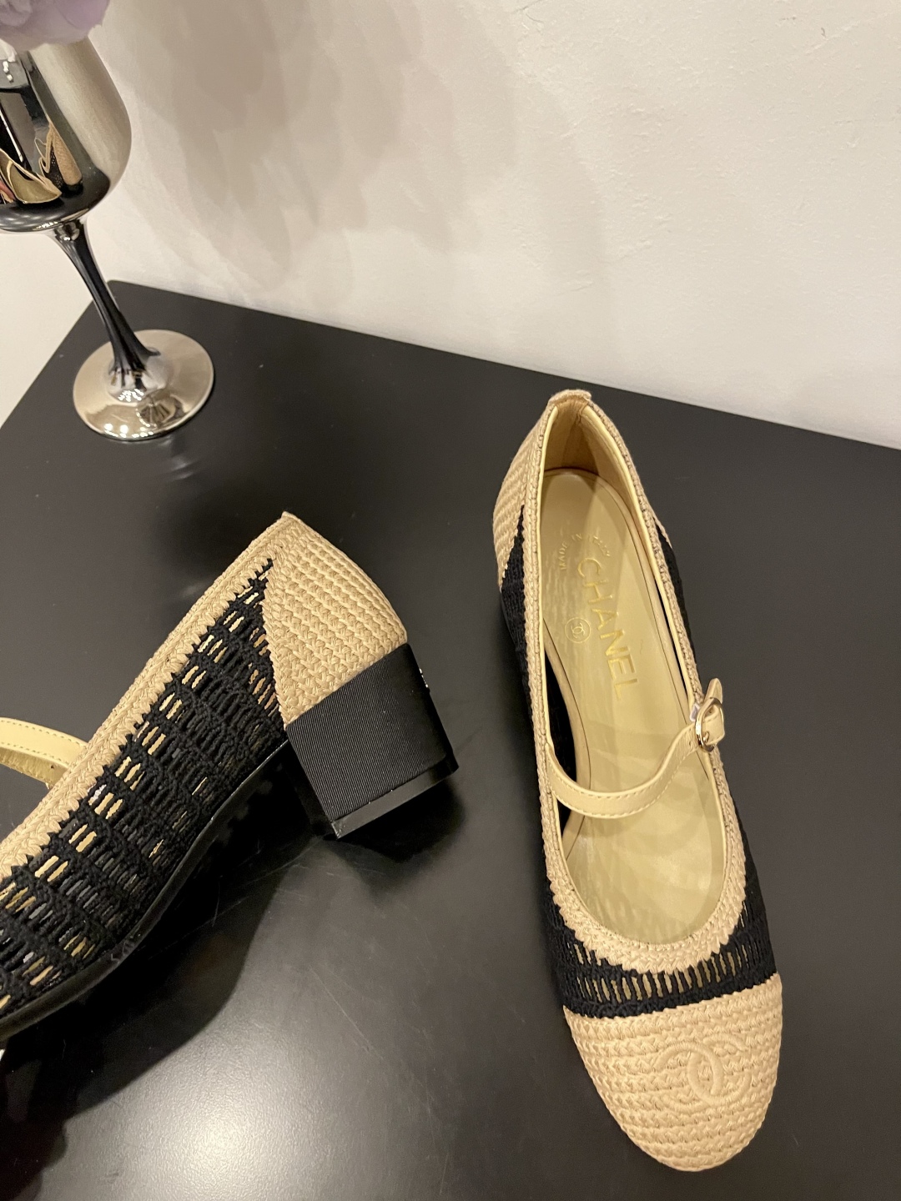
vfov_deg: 67.3
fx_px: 902
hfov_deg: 53.1
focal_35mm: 26
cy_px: 600
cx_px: 450
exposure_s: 1/60
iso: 500
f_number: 1.6
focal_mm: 5.1
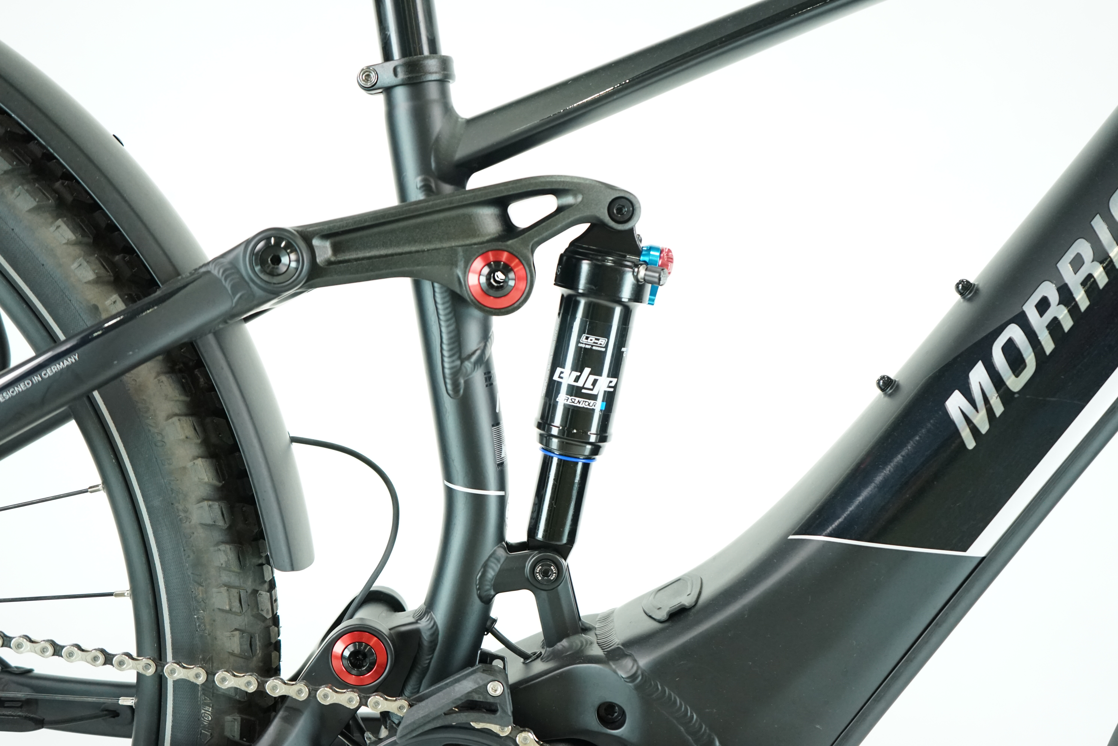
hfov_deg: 49.6
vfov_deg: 34.2
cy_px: 373
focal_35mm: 39
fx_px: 1211
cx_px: 559
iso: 2500
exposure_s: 1/200
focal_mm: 39
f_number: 4
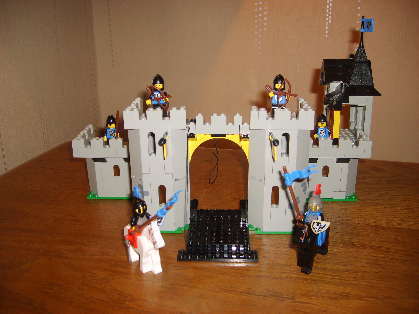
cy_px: 157
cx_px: 210
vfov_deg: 40.7
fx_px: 424
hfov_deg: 52.6
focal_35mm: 35
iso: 100
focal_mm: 5.8
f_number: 2.8
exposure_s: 1/45
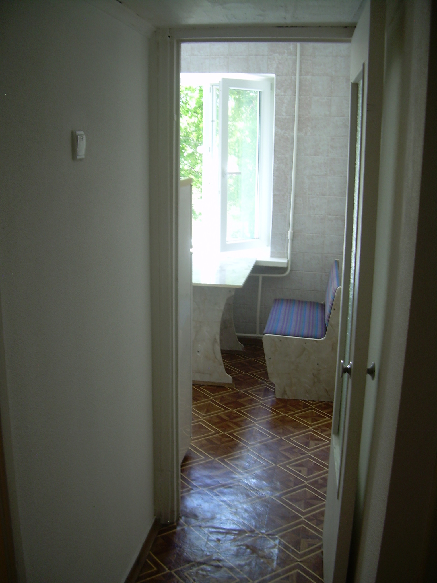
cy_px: 292
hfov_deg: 37.7
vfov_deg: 49.0
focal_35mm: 38
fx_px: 640
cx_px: 218
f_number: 2.8
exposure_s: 1/15
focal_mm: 6.3
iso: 50
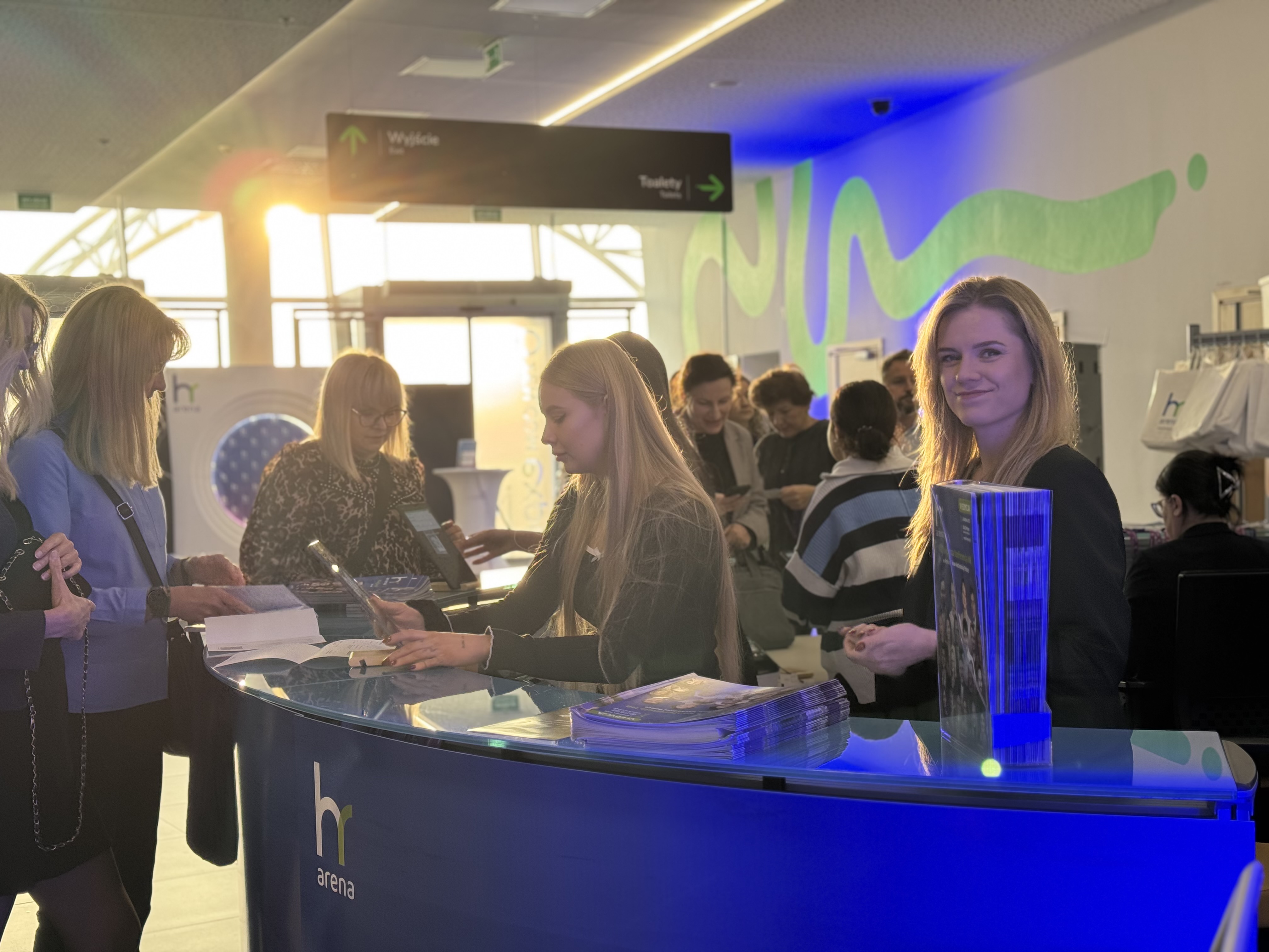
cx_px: 634
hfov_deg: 39.7
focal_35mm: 48
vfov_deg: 30.3
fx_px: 1760
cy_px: 476
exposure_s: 1/121
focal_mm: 6.76
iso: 64
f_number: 1.78
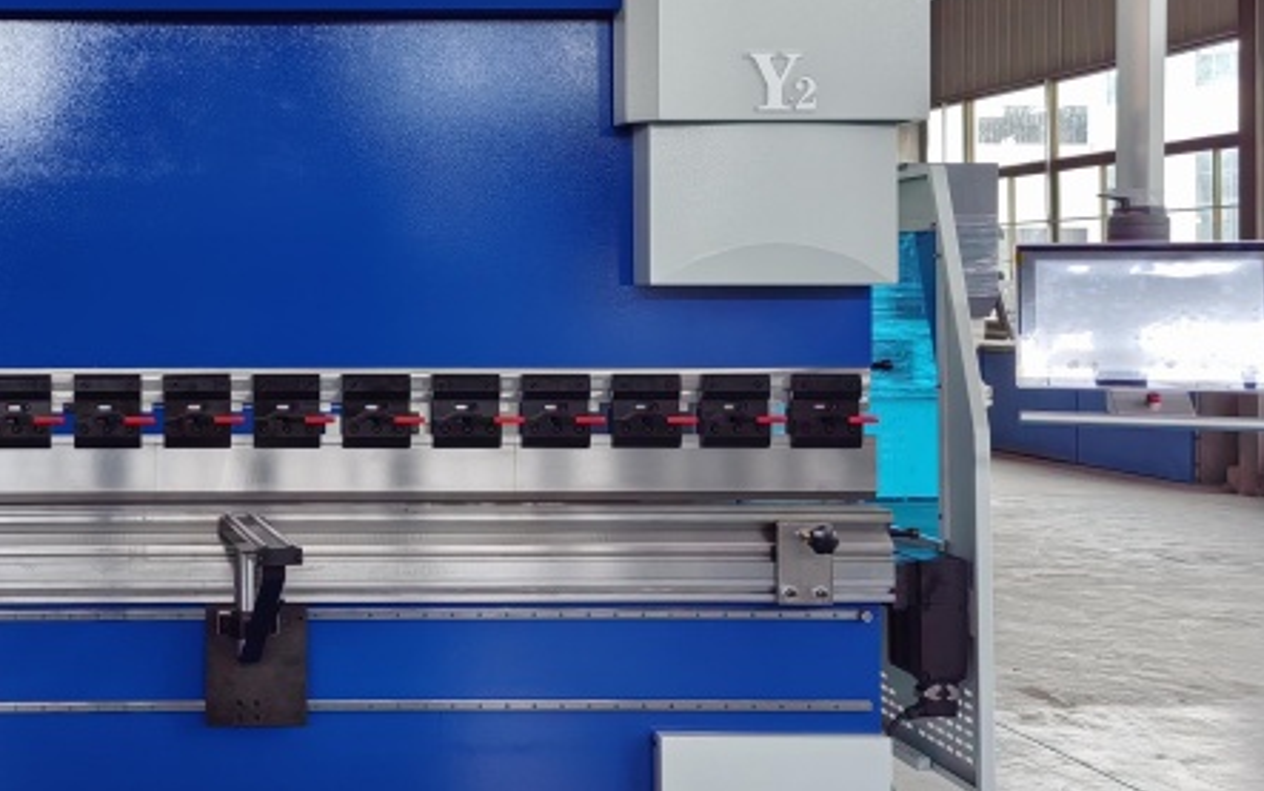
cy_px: 288
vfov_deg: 29.1
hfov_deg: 42.3
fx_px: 1516
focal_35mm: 44
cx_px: 180
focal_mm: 5.52
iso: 64
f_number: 1.9
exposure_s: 1/60
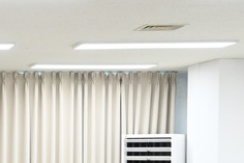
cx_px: -129
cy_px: 180
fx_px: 826
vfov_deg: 11.1
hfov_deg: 15.4
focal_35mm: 122
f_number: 7.1
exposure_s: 1/200
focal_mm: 37
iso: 4000
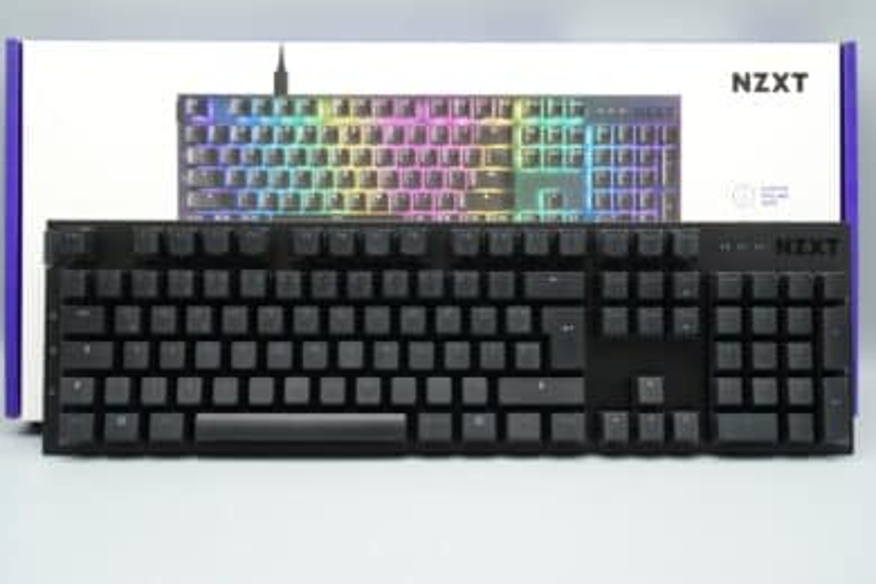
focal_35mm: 51
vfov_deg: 26.5
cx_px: 438
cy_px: 292
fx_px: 1241
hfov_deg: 38.9
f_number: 10
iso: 1250
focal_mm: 51
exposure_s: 1/60
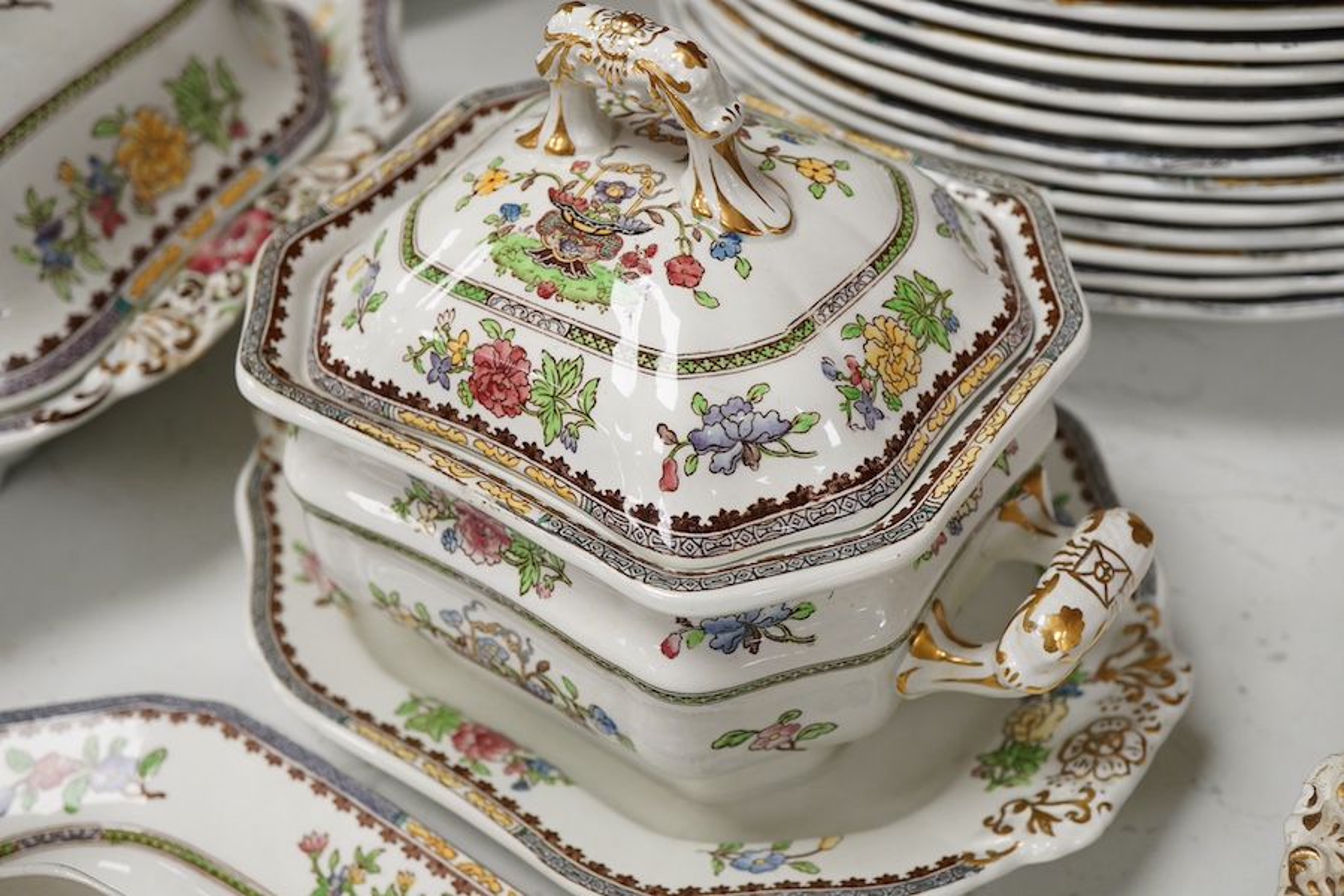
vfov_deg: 29.9
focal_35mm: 45
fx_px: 1680
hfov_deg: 43.6
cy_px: 448
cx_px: 672
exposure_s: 1/125
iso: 1250
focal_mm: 30
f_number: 9
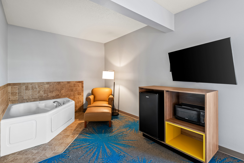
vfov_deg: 73.8
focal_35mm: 16
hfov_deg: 96.7
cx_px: 122
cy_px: 82
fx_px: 108
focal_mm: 16
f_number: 9
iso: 160
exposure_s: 2.5
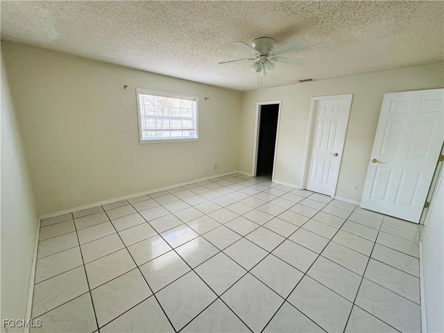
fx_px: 180
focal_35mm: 14
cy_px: 166
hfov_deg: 102.1
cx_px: 222
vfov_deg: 85.7
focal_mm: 2.22
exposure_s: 1/86
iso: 320
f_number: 2.2
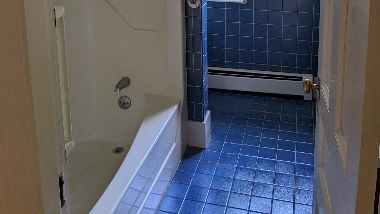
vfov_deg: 27.4
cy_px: -16
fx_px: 403
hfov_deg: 50.5
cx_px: 191
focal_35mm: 40
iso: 141
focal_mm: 4.38
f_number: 1.73
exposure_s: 1/60
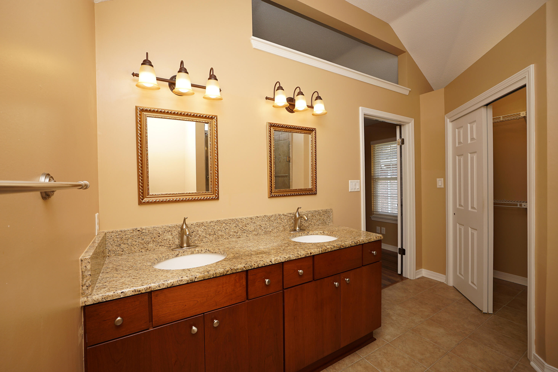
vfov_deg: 77.3
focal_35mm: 15
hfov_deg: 100.4
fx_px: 233
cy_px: 186
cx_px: 279
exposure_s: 1/60
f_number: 4
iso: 100
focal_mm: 10
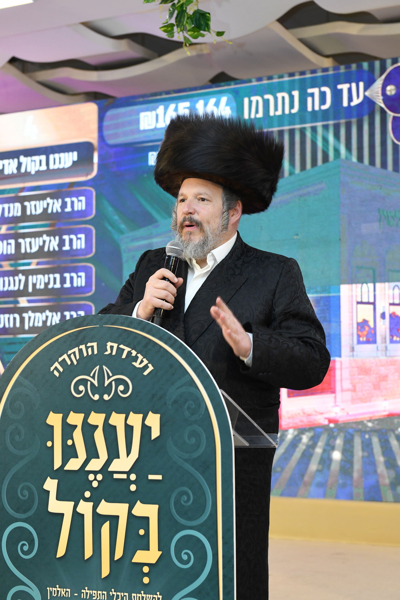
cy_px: 300
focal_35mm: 70
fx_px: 1167
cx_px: 200
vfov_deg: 28.8
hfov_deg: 19.5
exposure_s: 1/200
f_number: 5
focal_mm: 70
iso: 2500
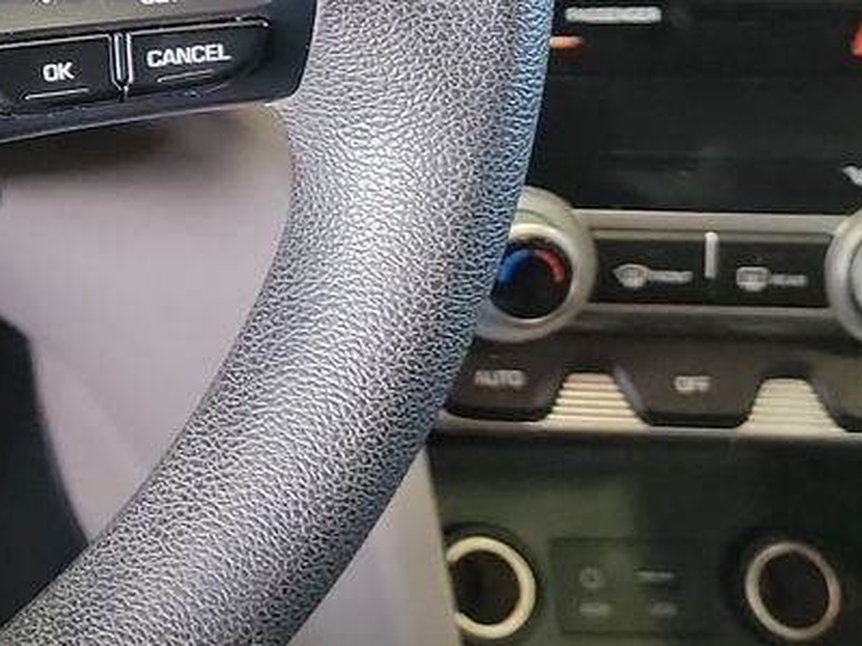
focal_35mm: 96
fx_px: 2391
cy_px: -108
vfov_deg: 14.9
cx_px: -573
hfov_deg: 17.5
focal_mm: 6.7
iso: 771
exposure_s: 1/59
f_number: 1.8
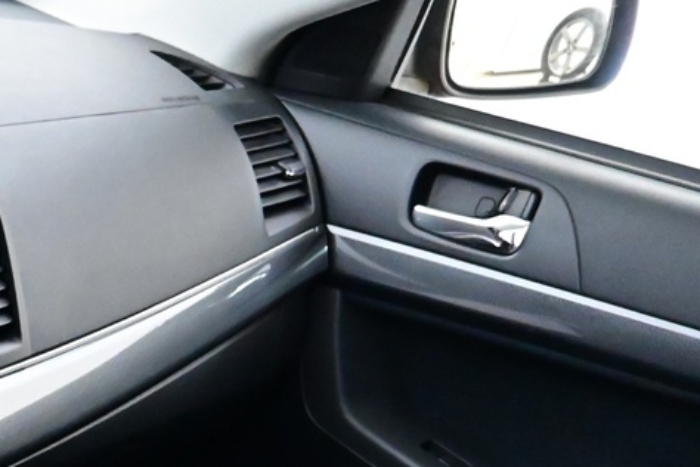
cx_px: -337
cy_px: 727
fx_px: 1594
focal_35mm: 82
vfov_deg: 15.2
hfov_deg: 21.1
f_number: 3.5
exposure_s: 1/25
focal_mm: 16
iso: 6400
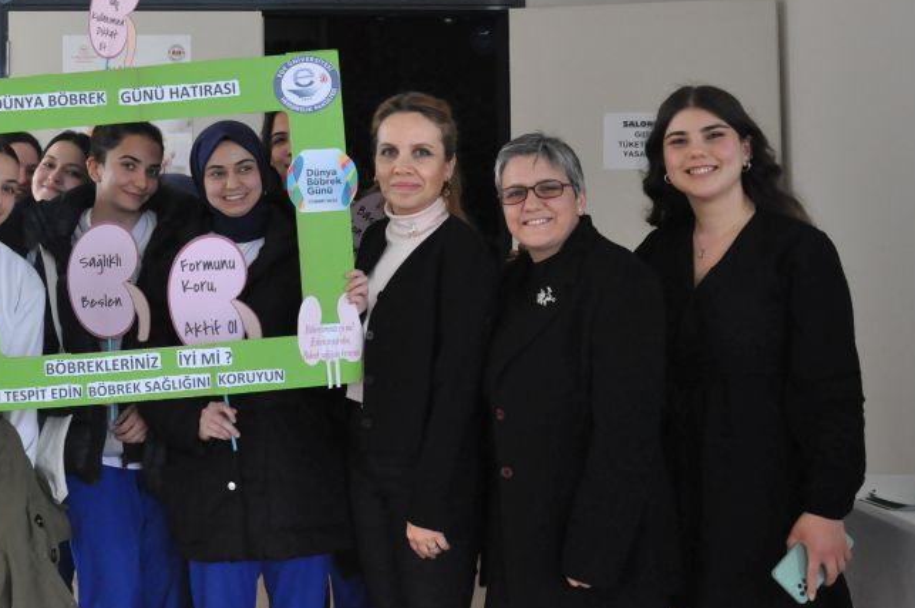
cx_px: 196
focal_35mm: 100
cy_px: 122
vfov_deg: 13.6
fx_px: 2538
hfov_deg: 20.2
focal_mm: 40
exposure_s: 1/200
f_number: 7.1
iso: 2000
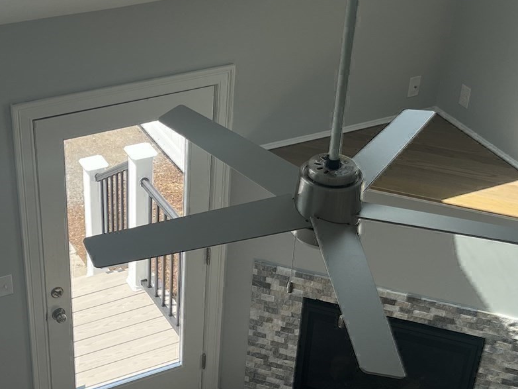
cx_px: 196
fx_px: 1017
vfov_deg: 21.6
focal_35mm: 68
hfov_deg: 28.5
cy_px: 223
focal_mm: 5.1
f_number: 1.6
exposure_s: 1/1151
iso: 50
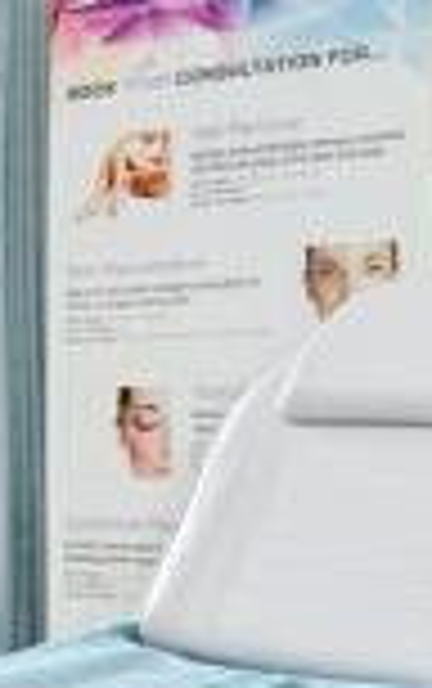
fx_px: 1146
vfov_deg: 33.2
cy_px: 443
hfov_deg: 21.3
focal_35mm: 61
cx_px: 151
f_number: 8
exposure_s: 1/15
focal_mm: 14
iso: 100
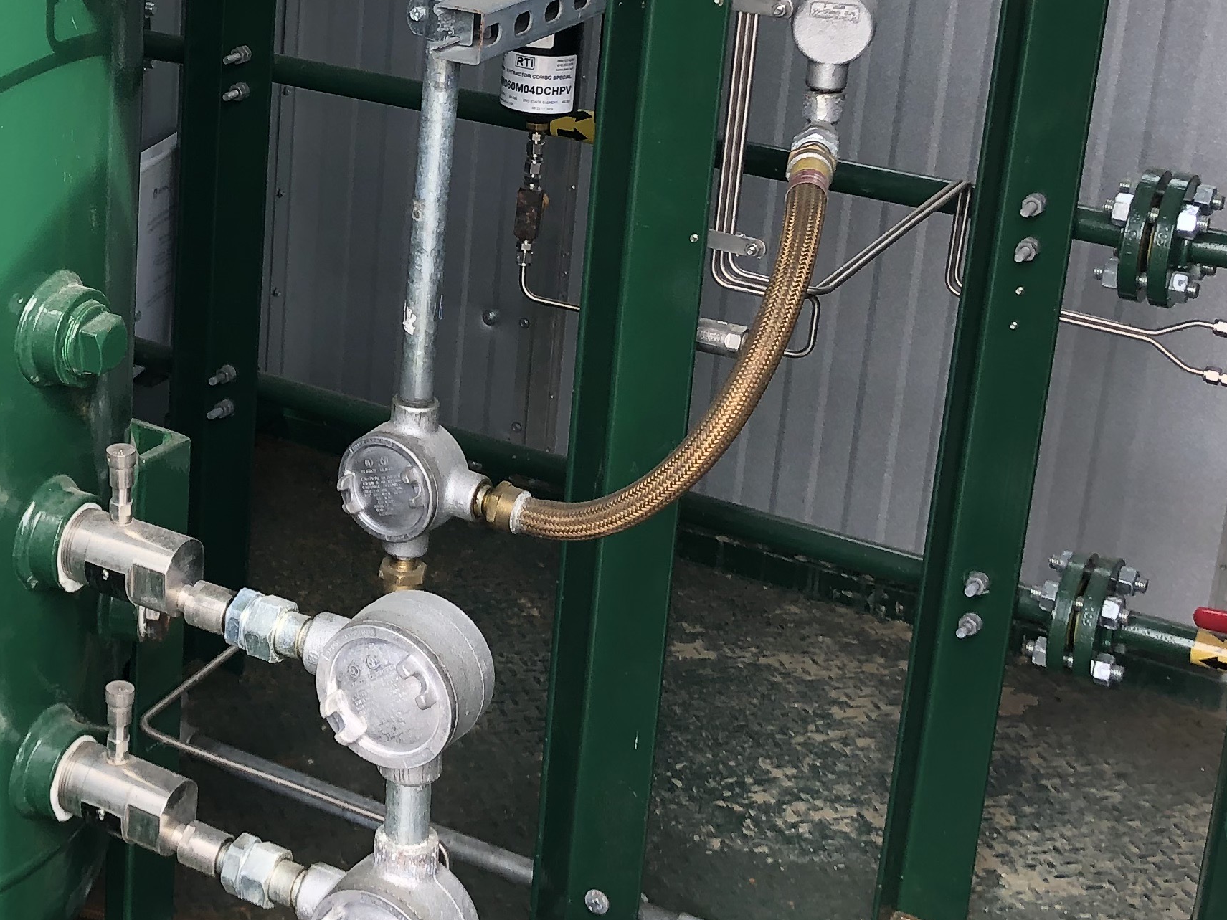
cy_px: 184
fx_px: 2339
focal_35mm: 66
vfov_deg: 22.0
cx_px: 102
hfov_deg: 28.2
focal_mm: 3.99
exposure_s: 1/150
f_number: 1.8
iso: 20
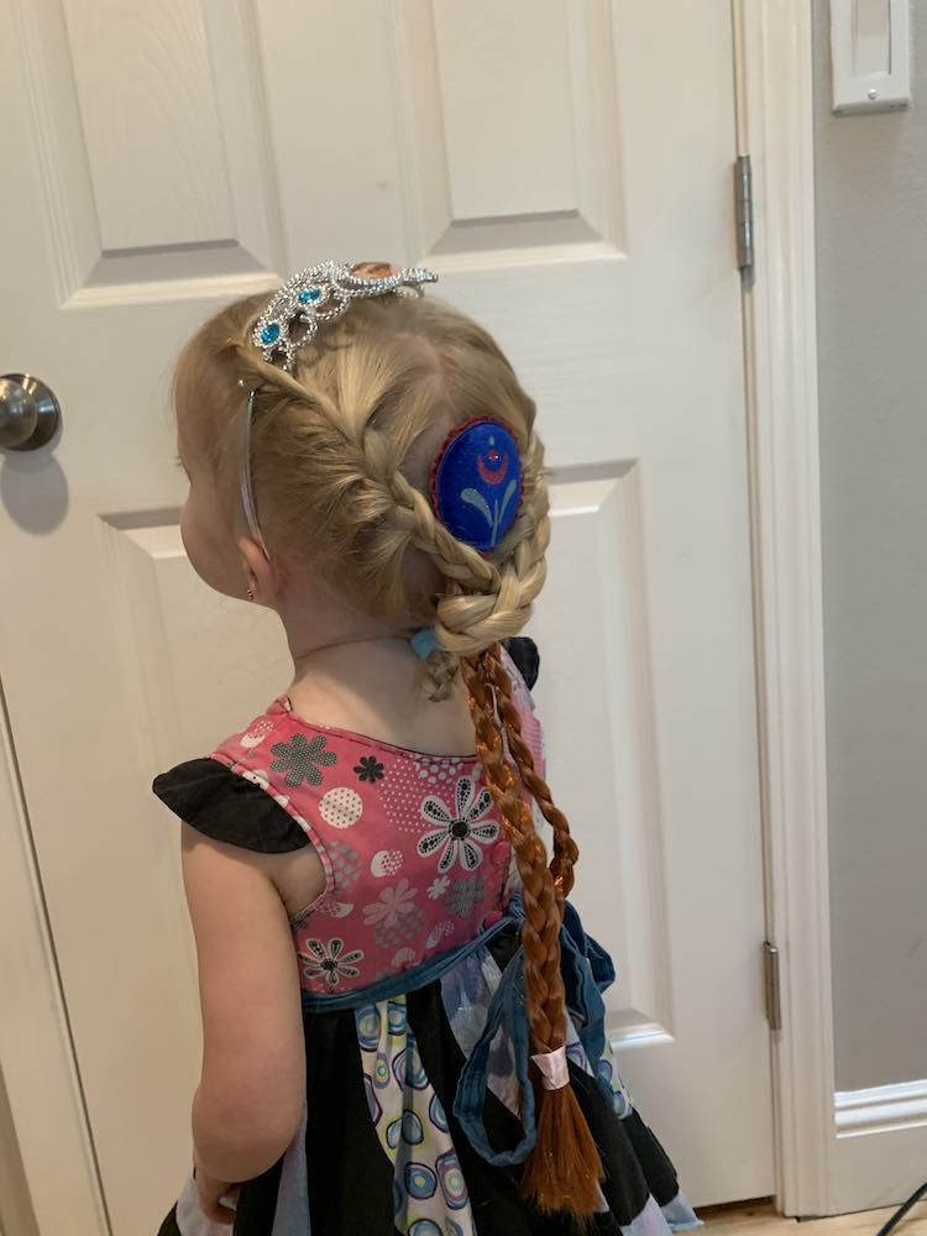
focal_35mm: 26
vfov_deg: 67.3
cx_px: 464
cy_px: 618
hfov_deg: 53.1
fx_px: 928
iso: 160
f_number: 1.8
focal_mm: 4.25
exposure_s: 1/60
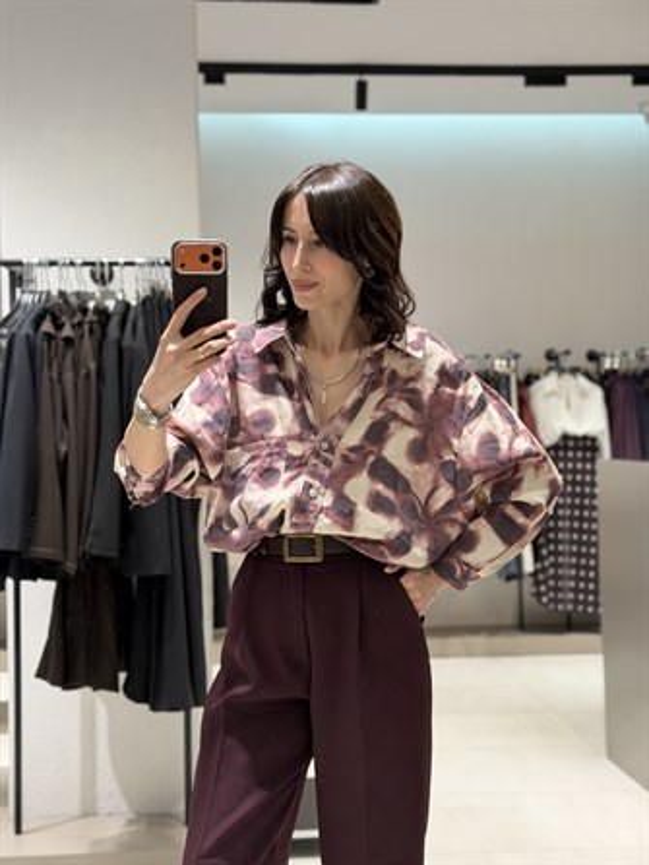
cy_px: 432
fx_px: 1199
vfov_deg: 39.6
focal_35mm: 48
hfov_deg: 30.3
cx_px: 324
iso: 64
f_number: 1.78
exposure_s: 1/50
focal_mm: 6.76
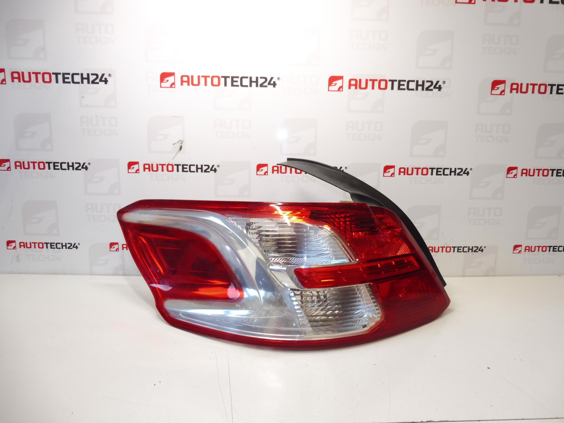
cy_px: 212
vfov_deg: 56.8
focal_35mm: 24
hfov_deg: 71.6
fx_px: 391
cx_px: 282
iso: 200
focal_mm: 4.3
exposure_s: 1/80
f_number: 3.5
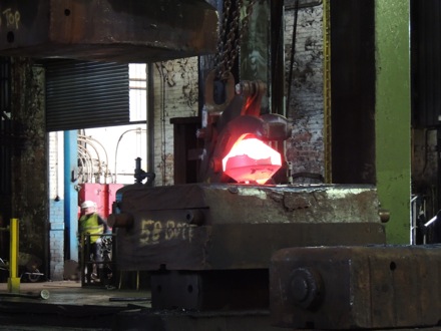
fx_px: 1975
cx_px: 220
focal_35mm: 155
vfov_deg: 9.6
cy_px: 166
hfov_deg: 12.7
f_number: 4.4
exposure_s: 1/8
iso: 800
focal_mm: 27.6
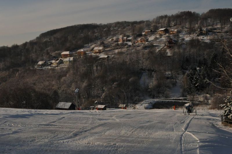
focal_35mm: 42
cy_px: 77
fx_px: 270
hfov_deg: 46.5
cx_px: 116
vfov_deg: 31.8
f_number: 9
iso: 1000
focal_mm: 28
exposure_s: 1/4000
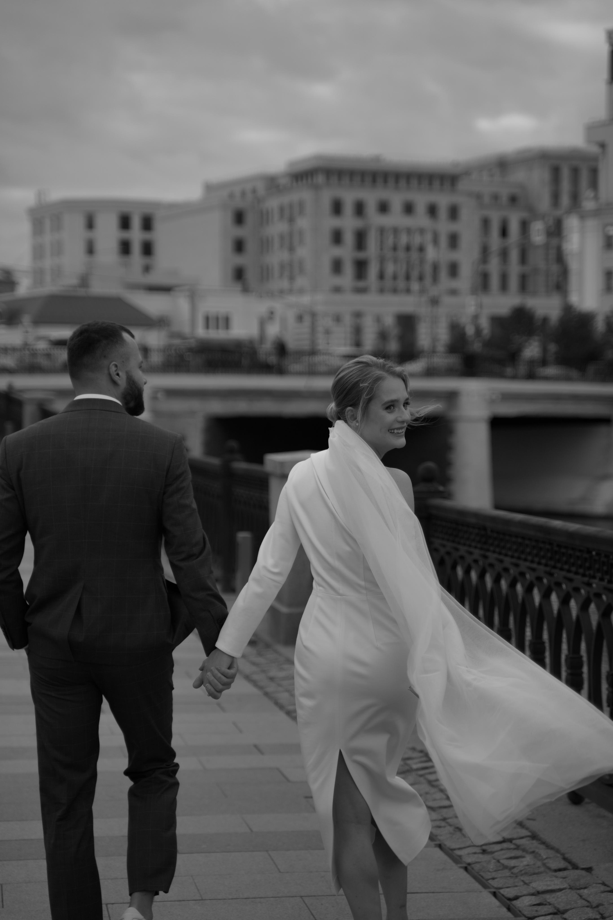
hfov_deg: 18.2
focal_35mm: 75
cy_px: 460
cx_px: 306
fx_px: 1915
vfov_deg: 27.0
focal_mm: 75
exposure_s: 1/640
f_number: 2.8
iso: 125
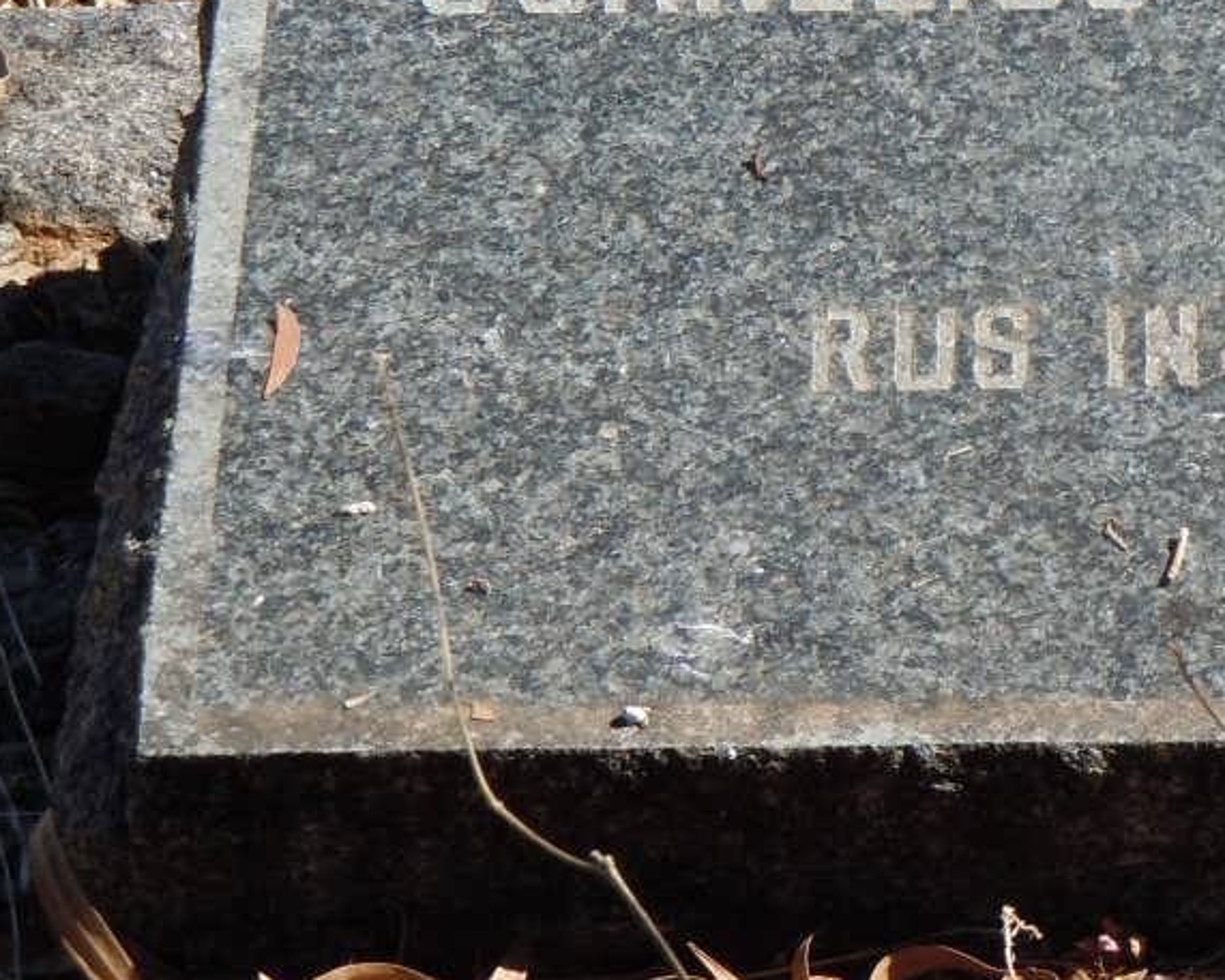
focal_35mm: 273
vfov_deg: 5.7
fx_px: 9899
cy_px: 249
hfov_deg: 7.0
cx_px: 1279
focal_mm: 24
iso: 200
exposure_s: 1/640
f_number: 4.6
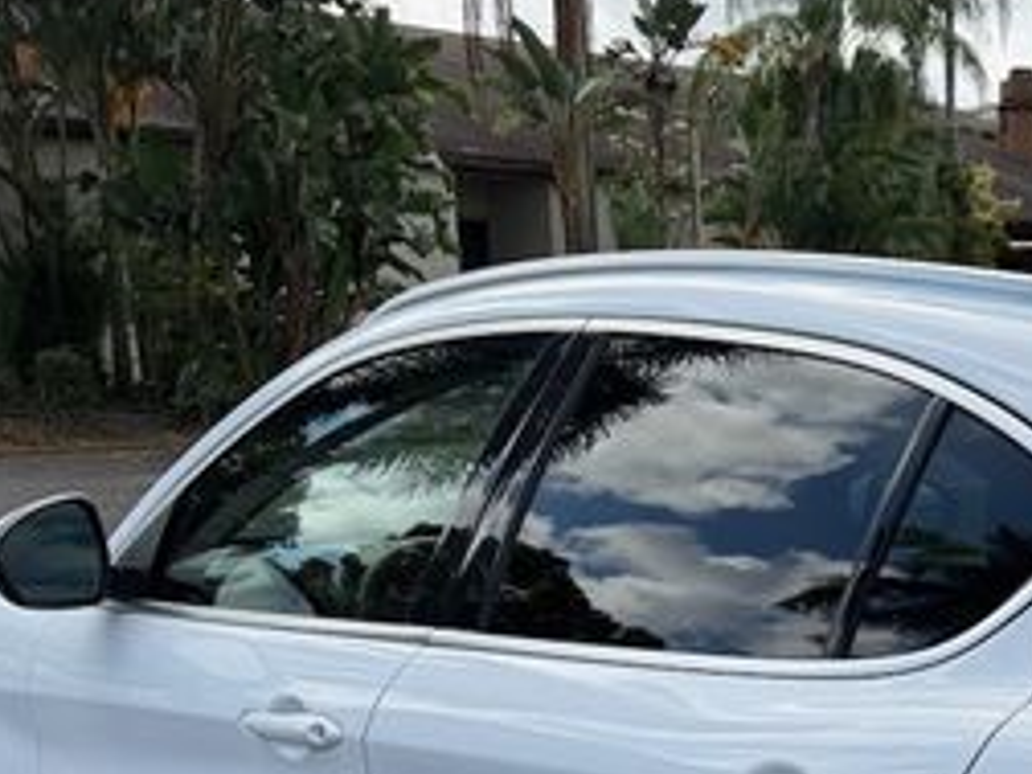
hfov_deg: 29.6
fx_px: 1819
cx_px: 1024
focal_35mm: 61
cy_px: 938
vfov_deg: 22.1
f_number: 1.78
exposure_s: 1/2907
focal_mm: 6.76
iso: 80
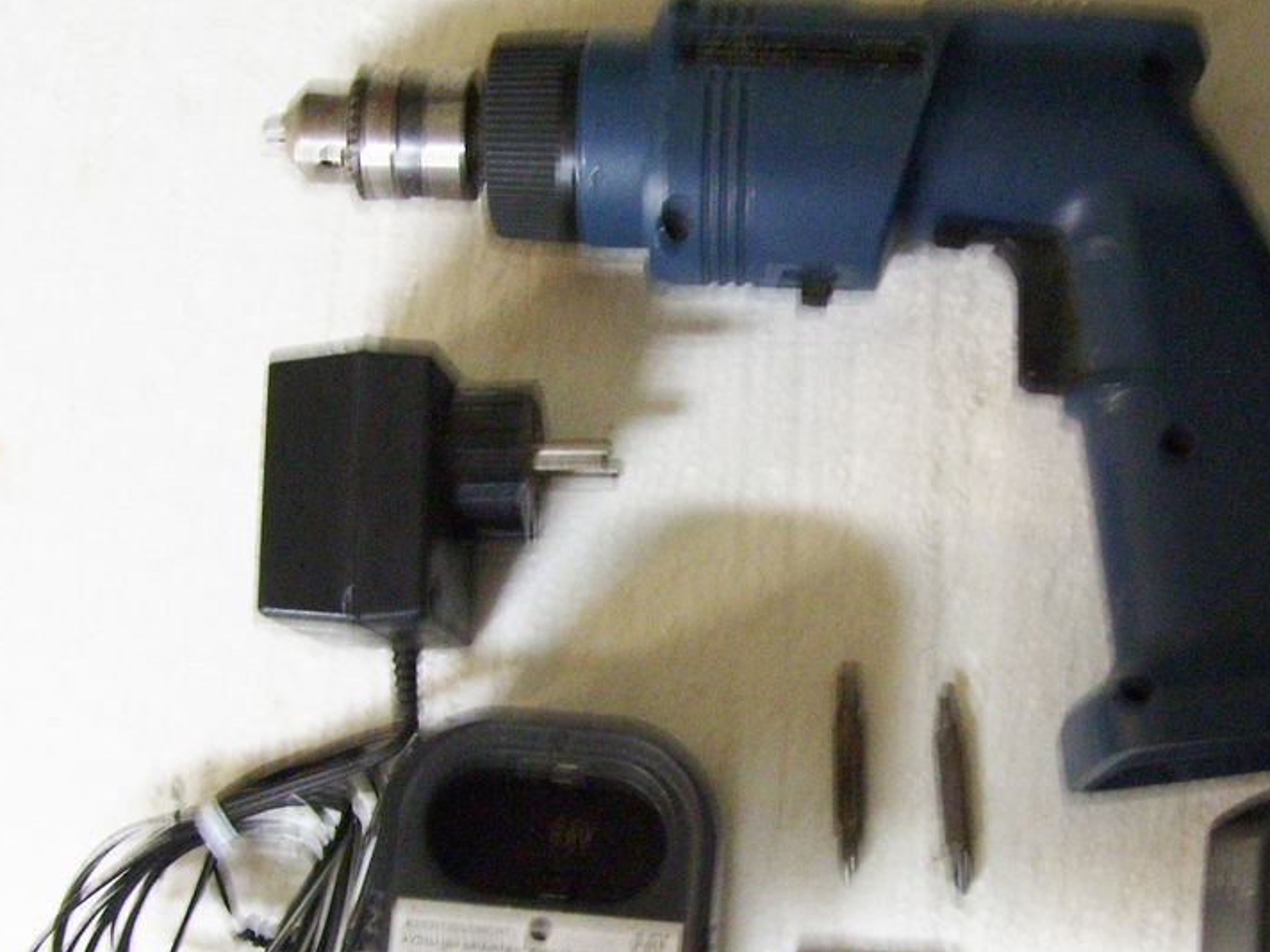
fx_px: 1908
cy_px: 585
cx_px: 810
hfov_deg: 36.6
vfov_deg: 28.0
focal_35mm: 52
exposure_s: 1/8
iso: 160
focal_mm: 6
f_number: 2.7
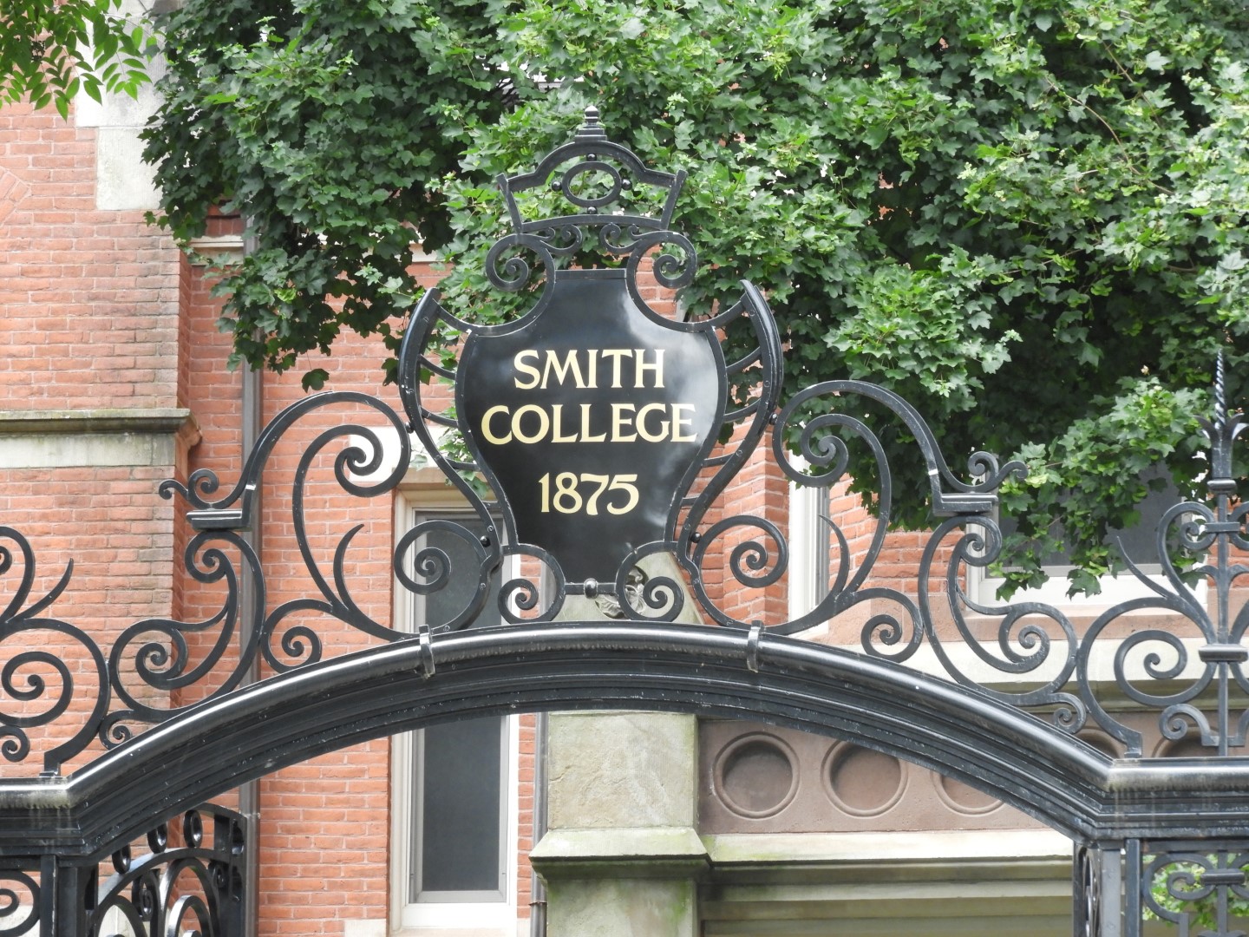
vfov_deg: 4.5
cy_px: 468
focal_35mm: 330
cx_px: 624
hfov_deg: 6.0
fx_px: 11907
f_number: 5.5
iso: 360
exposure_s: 1/125
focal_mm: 59.1
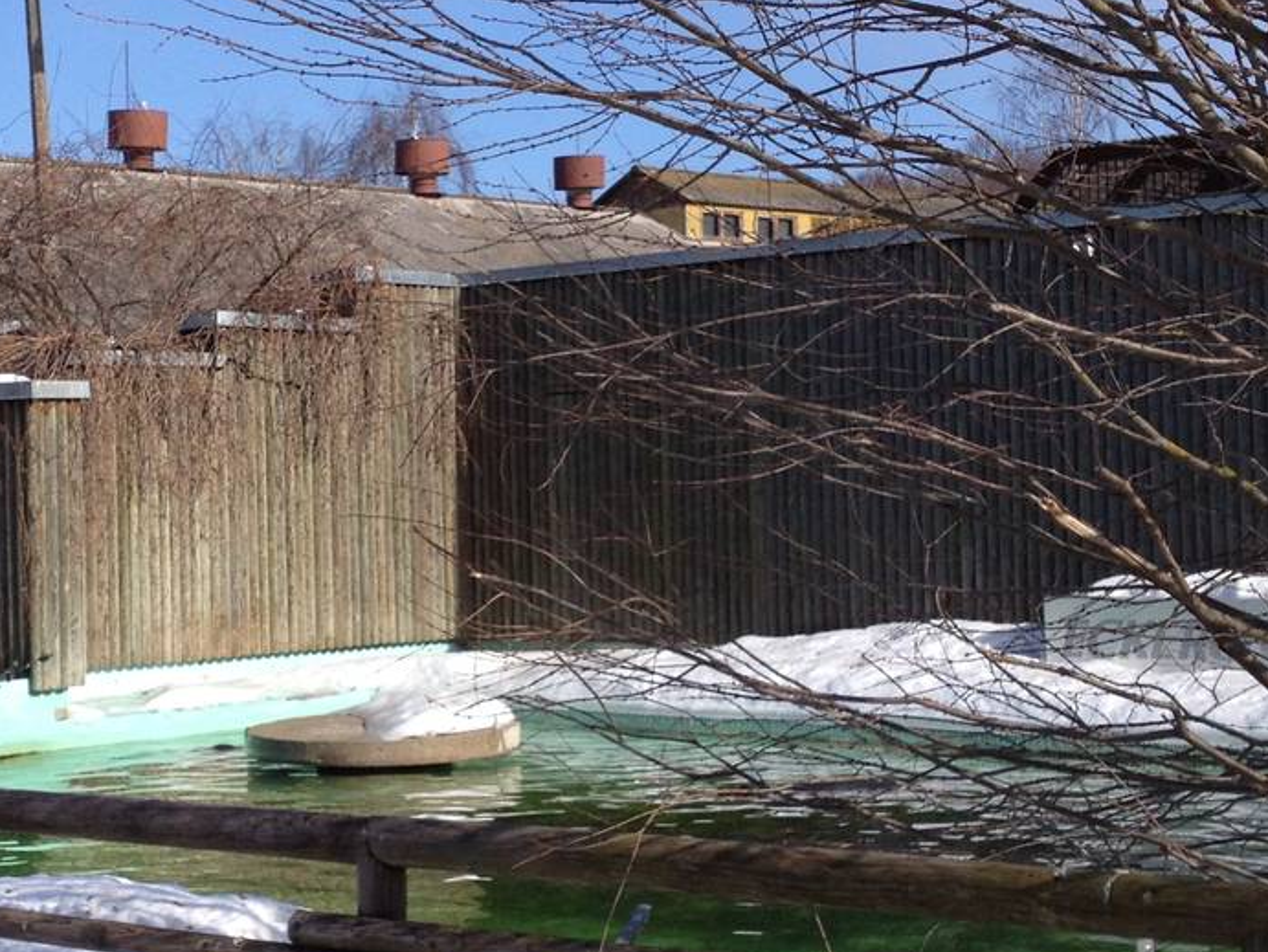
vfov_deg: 18.2
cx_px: 336
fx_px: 2969
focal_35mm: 81
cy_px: 437
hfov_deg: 23.9
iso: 50
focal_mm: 4.28
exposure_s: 1/1905
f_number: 2.4
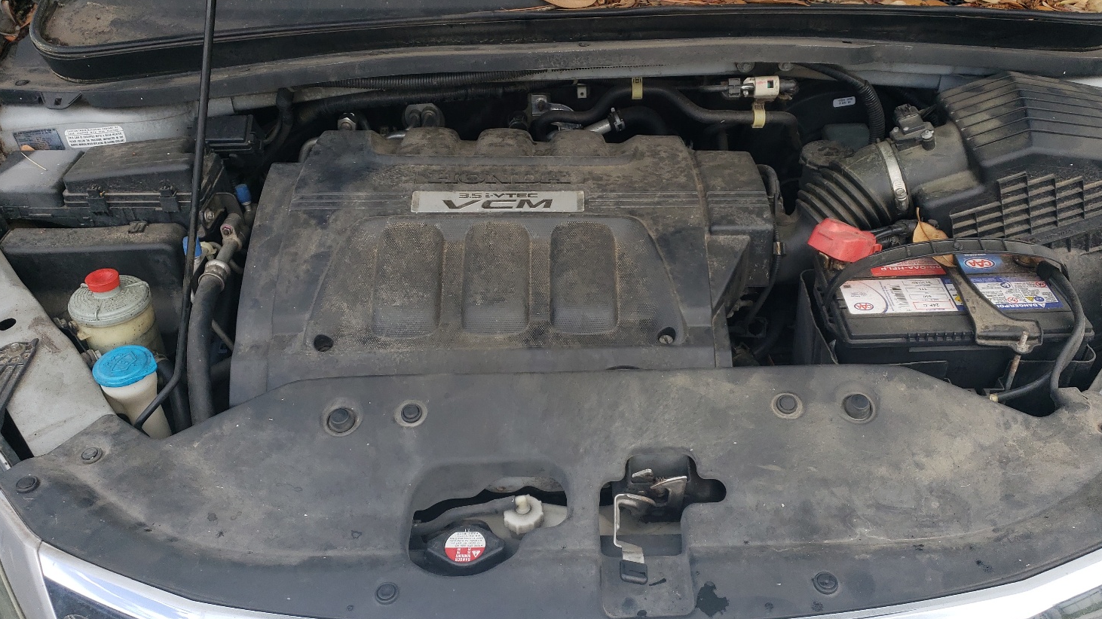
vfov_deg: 37.8
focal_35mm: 31
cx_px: 593
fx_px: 906
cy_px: 315
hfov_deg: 62.5
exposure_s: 1/588
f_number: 1.5
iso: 50
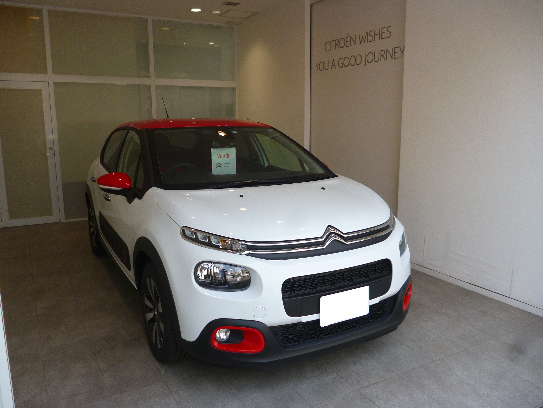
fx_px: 439
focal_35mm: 28
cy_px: 204
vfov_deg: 49.7
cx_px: 272
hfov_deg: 63.4
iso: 100
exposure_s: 1/200
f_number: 3.1
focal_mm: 5
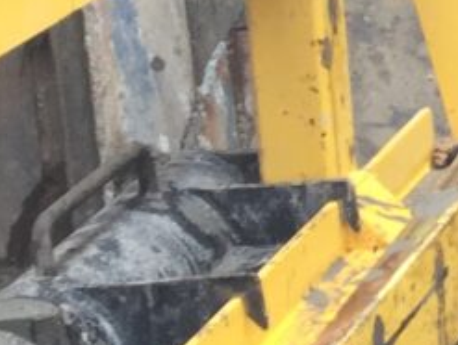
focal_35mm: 180
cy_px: -163
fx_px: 2385
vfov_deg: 8.1
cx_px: 1209
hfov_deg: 9.4
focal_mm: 4.15
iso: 40
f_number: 2.2
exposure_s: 1/50
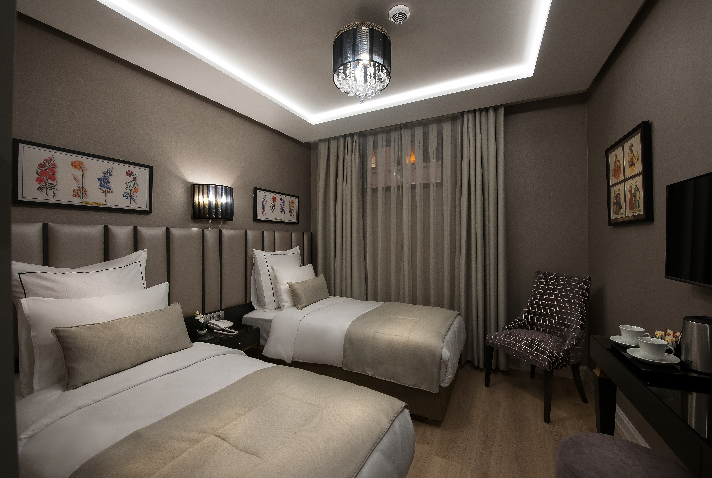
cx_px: 356
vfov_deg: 81.5
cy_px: 239
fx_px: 277
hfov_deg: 104.1
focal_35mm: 14
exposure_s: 1/4
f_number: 8
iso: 400
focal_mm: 14
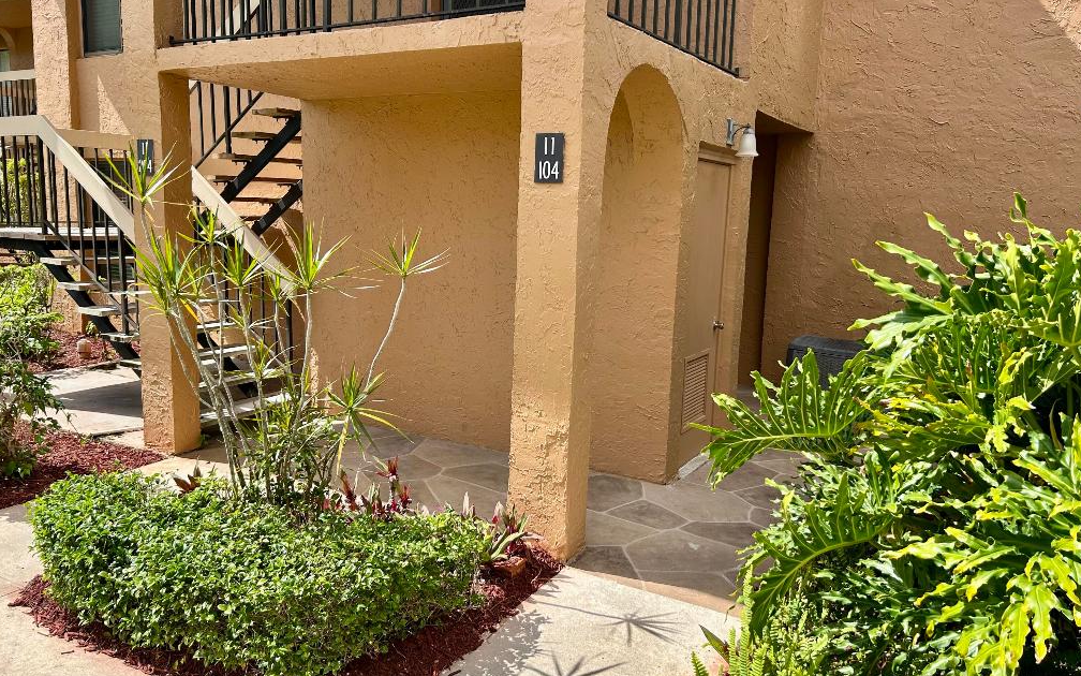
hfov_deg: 66.5
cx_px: 544
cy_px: 337
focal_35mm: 28
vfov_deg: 44.5
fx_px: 825
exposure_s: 1/1511
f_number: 1.5
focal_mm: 5.7
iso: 50
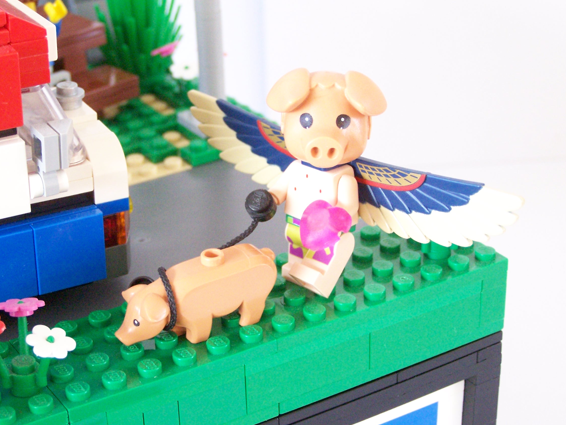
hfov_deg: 25.3
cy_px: 212
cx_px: 260
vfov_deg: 19.1
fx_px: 1259
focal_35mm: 77
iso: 400
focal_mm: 11.1
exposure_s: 1/30
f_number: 3.2
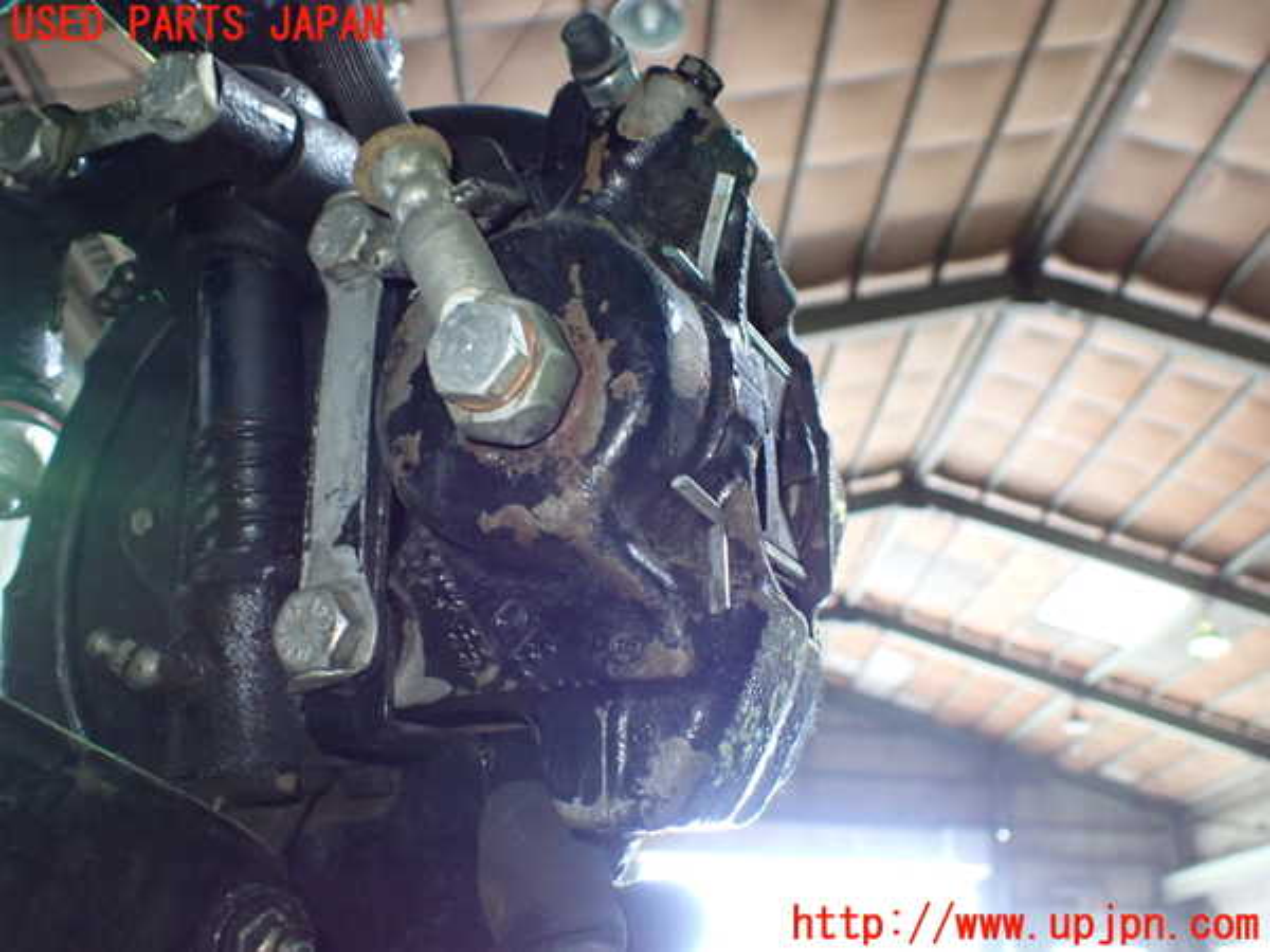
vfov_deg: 46.8
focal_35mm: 30
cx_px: 635
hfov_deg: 60.0
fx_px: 1101
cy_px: 476
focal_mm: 5.4
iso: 800
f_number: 2.3
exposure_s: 1/80
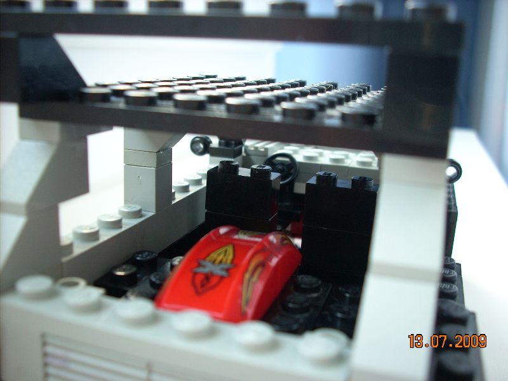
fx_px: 543
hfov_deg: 50.1
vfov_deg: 38.7
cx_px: 254
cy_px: 190
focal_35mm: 37
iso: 124
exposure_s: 1/30
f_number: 2.8
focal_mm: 6.2
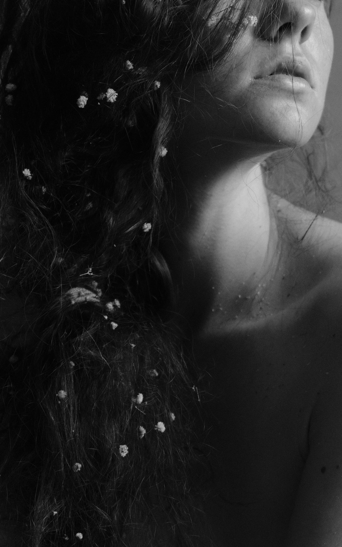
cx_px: 201
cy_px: 218
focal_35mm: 176
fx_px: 2625
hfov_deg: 7.5
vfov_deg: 11.9
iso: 2500
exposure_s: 1/160
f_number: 4.5
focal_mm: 69.8
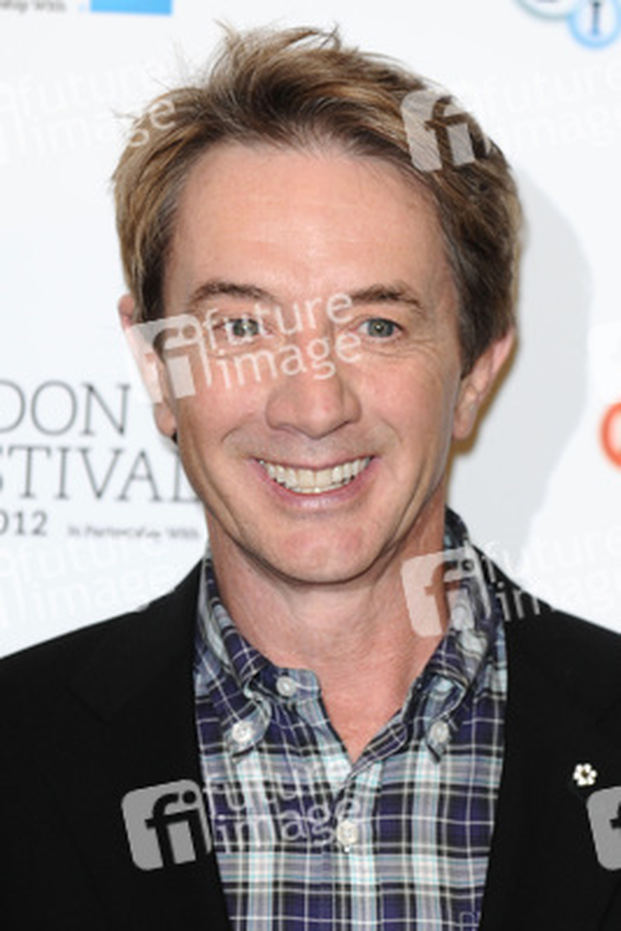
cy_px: 466
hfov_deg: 5.0
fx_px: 7174
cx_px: 310
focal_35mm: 278
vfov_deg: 7.4
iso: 320
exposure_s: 1/200
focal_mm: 185
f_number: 4
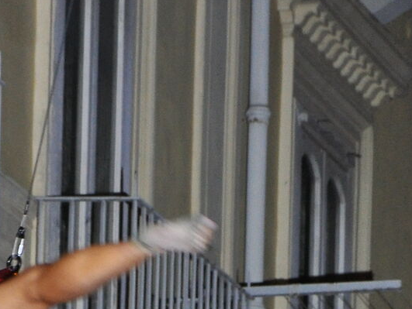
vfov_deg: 2.2
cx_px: 303
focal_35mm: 683
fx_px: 8137
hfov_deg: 2.9
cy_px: 540
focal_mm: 105
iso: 800
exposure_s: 1/60
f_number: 5.6
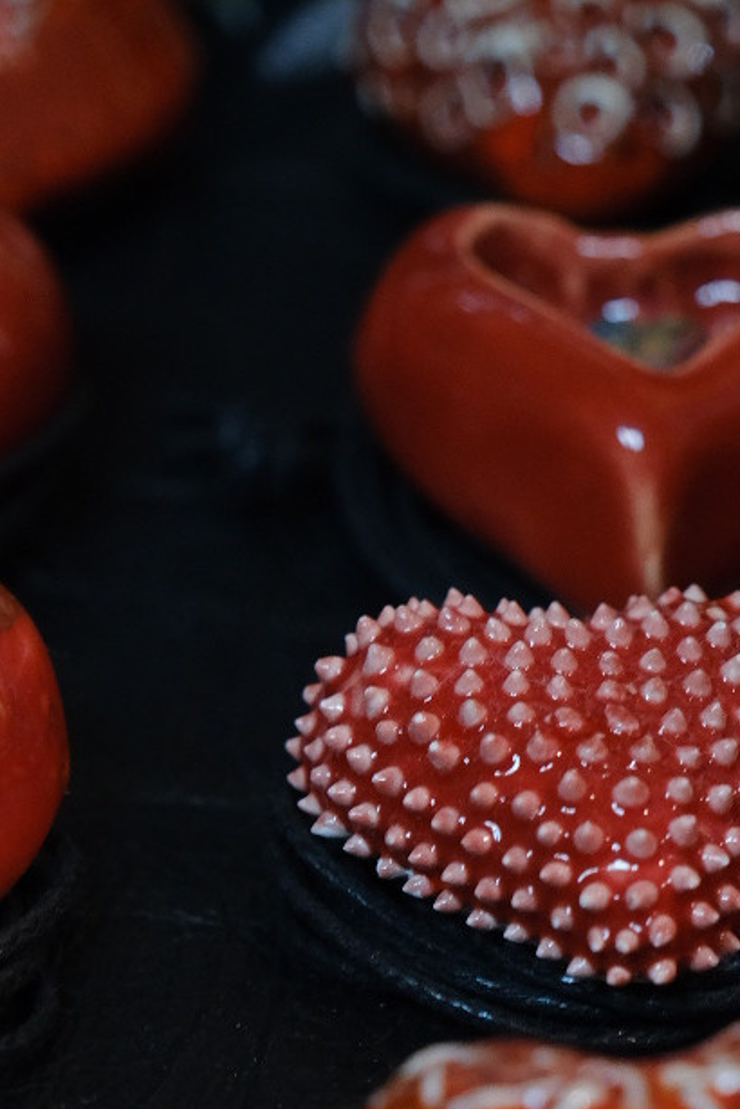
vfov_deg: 10.0
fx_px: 6228
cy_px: 1398
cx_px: 527
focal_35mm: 202
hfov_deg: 6.8
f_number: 4
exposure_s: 1/30
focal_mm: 46.6
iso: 1250
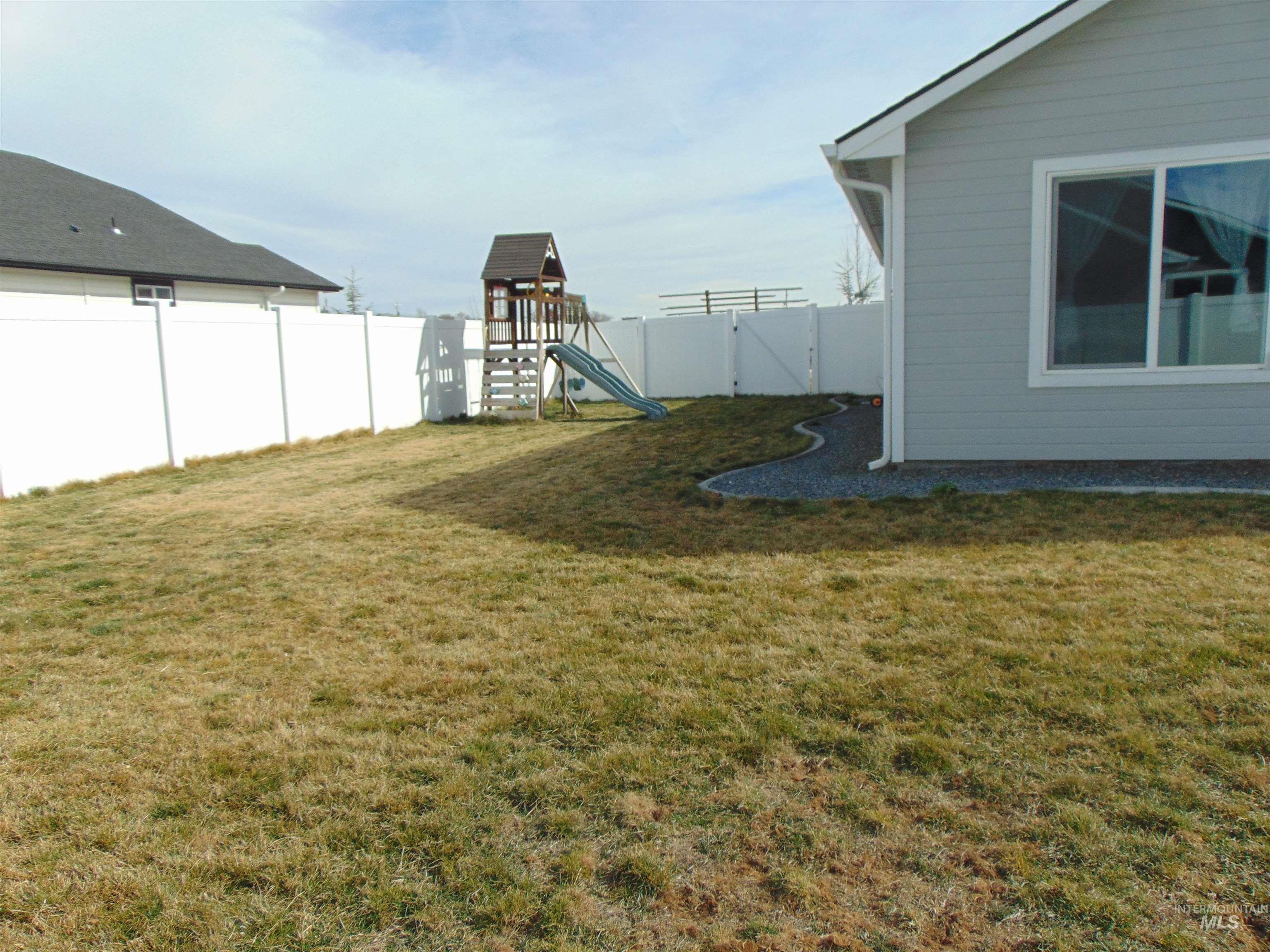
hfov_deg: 69.4
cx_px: 635
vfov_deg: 54.9
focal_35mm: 25
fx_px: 917
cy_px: 476
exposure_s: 1/250
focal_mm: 4.5
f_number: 7.7
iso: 80
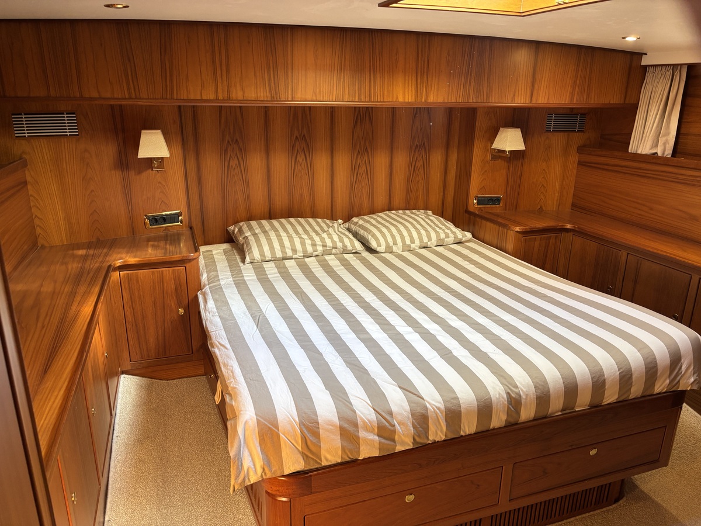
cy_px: 263
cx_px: 350
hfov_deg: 67.3
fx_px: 527
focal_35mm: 26
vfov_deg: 53.1
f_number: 1.6
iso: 125
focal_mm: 5.96
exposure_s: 1/76
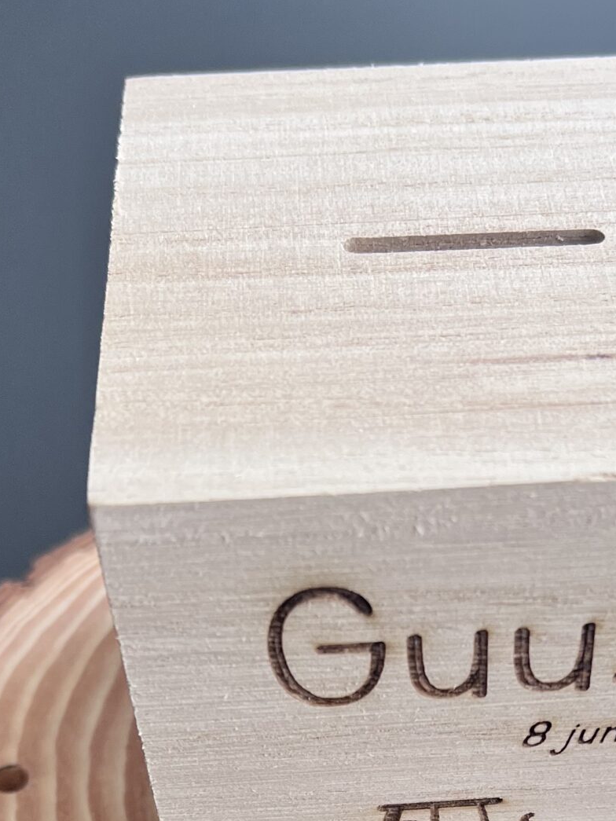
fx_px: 1494
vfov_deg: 28.4
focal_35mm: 63
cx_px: 427
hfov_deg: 23.2
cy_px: 868
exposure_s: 1/121
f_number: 1.5
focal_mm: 5.7
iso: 100
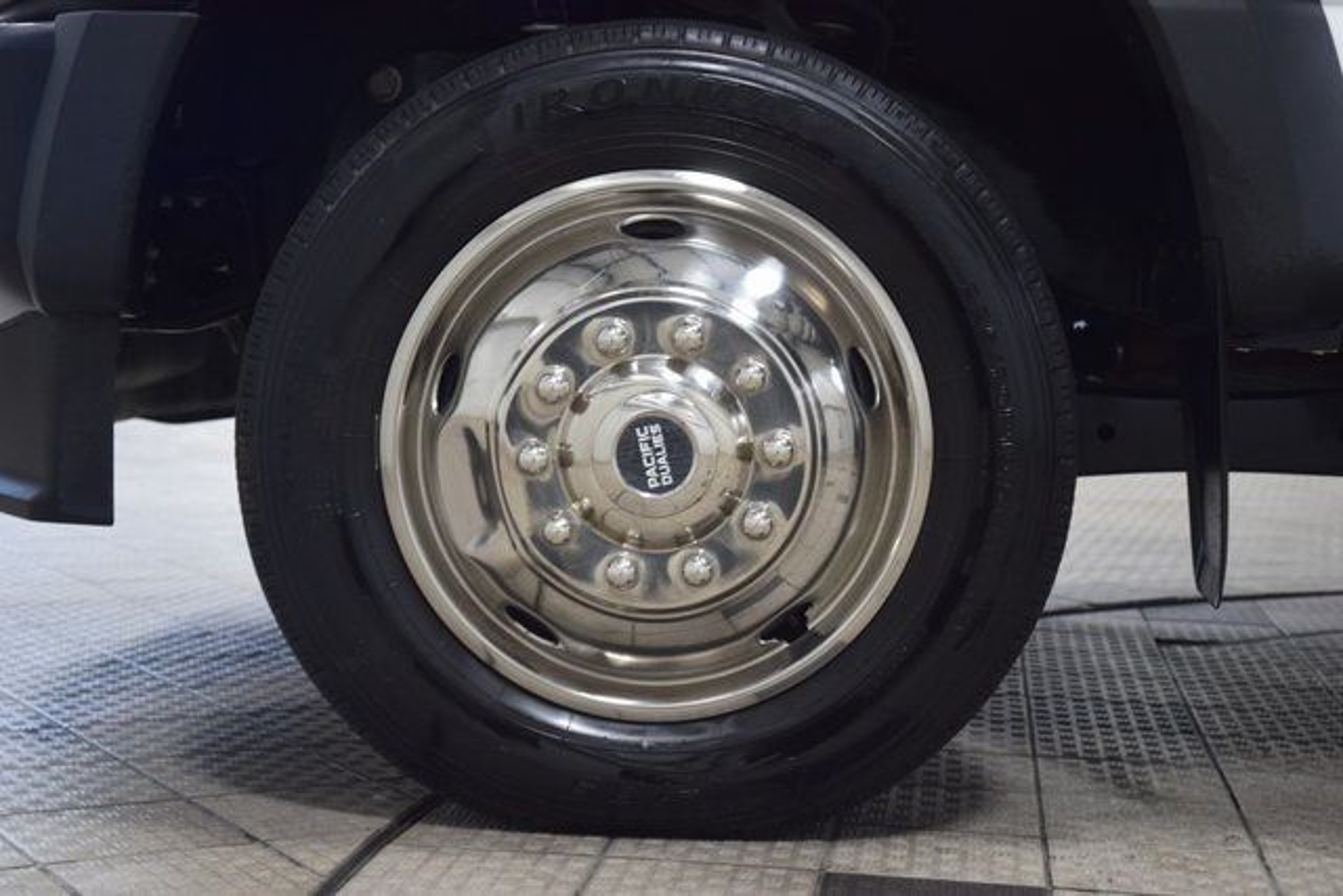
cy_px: 448
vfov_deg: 19.7
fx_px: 2575
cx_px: 672
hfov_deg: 29.2
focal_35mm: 69
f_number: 5
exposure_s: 1/60
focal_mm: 46
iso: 1600
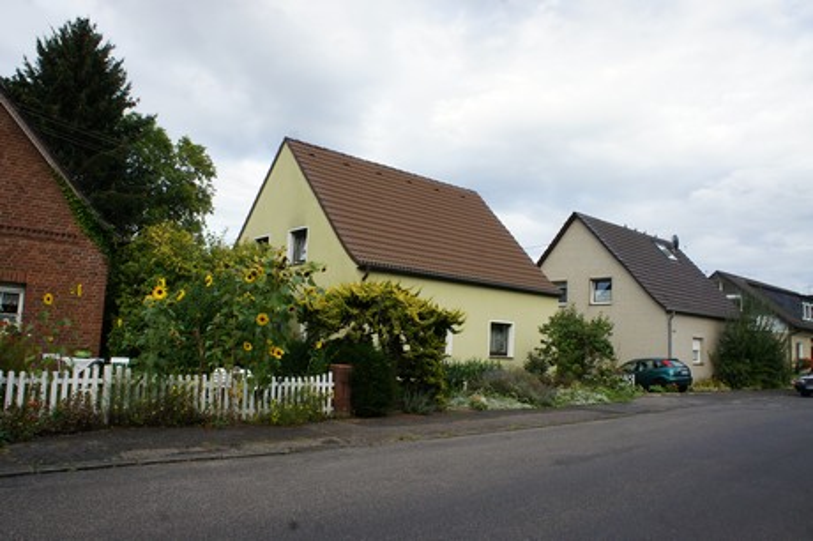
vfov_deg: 47.9
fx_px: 609
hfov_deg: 67.4
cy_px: 270
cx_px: 406
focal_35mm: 27
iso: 500
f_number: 11
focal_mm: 18
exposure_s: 1/160
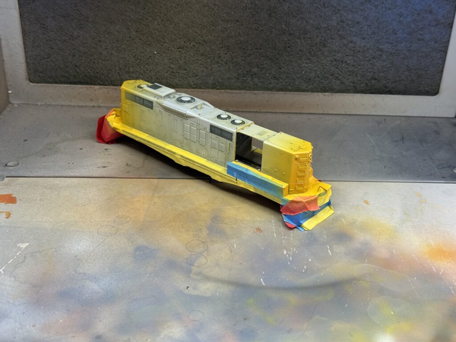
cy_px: 171
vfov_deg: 30.3
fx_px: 632
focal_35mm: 48
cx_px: 228
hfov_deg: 39.7
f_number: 1.78
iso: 100
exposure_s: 1/69
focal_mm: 6.76
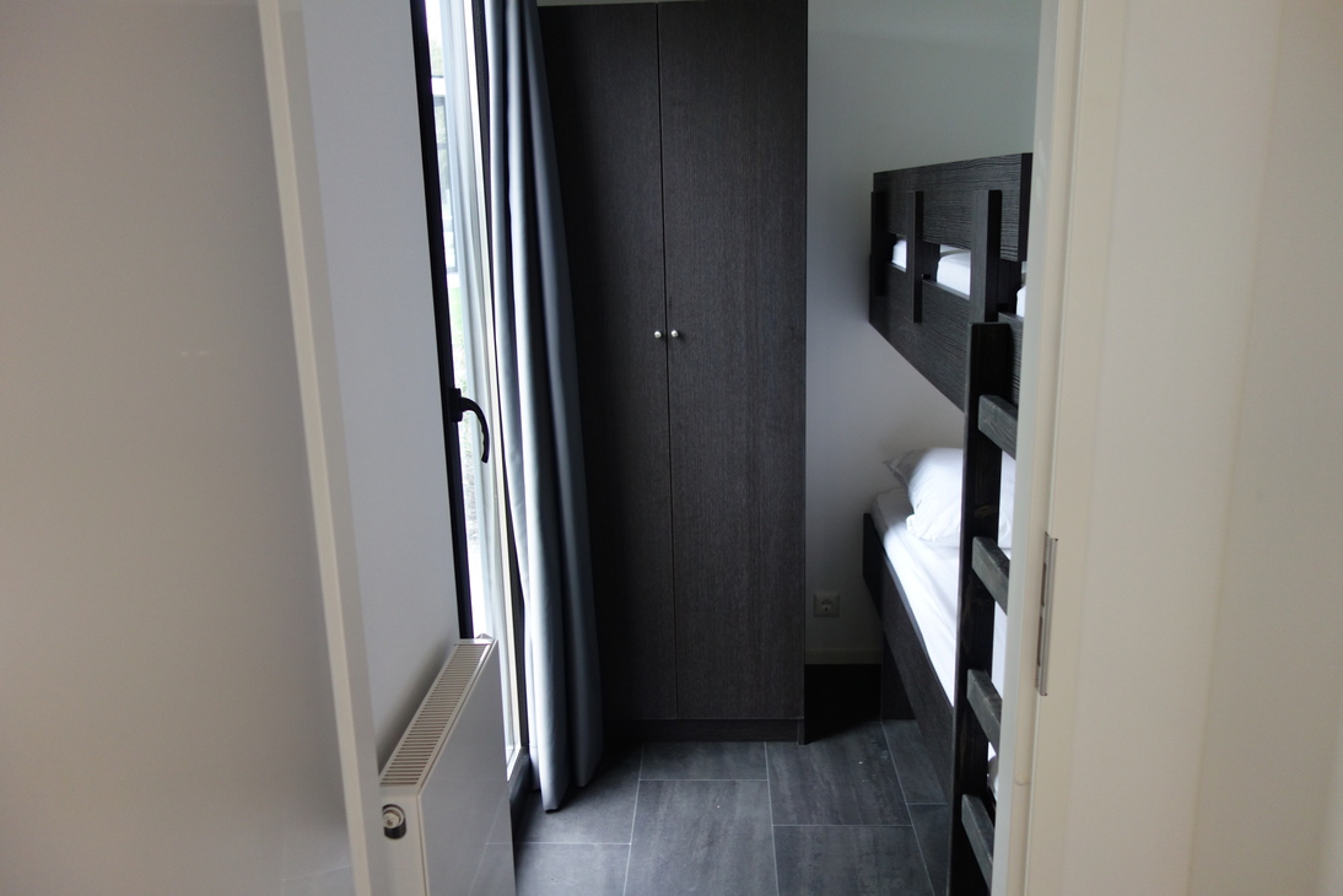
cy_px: 448
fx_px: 1045
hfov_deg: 65.5
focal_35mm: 28
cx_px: 672
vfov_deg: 46.4
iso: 320
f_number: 1.8
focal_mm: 10.4
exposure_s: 1/30
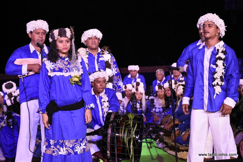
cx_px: 122
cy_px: 81
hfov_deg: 20.6
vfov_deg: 13.8
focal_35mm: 99
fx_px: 668
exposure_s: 1/320
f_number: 7.1
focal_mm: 66
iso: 12800
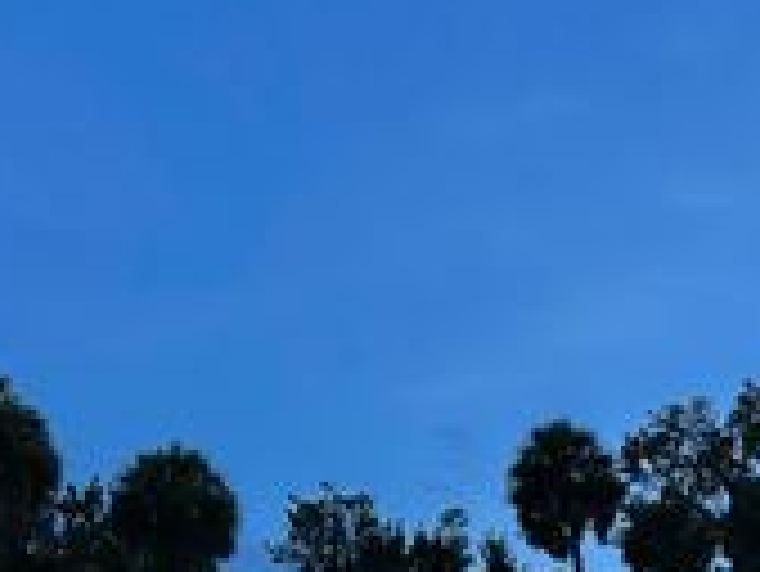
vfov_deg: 18.7
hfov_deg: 25.3
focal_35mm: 71
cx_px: 850
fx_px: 1560
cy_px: 822
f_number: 1.78
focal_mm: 6.86
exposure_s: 1/40
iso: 800
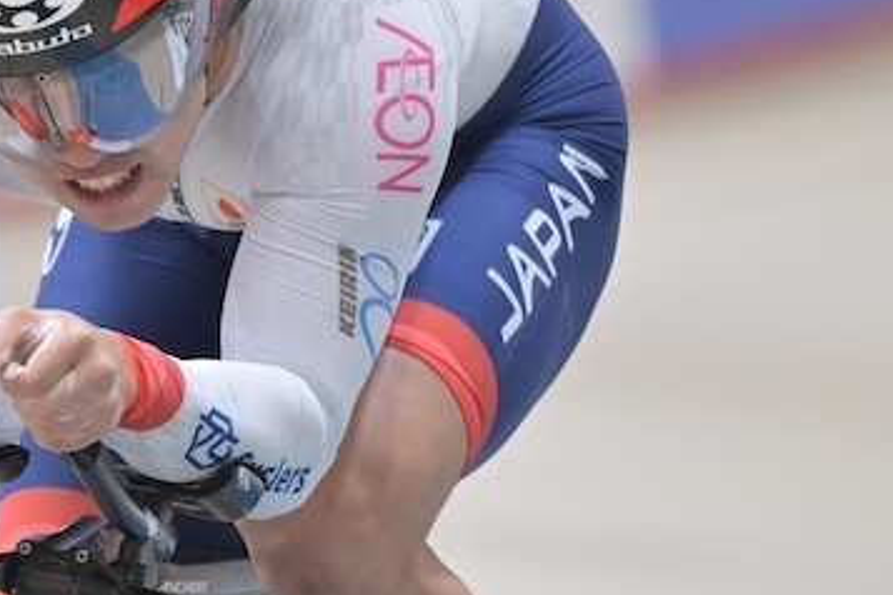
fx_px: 27210
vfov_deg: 1.3
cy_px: 369
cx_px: 60
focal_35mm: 1097
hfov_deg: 1.9
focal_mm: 490
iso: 2500
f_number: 6.3
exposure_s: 1/500
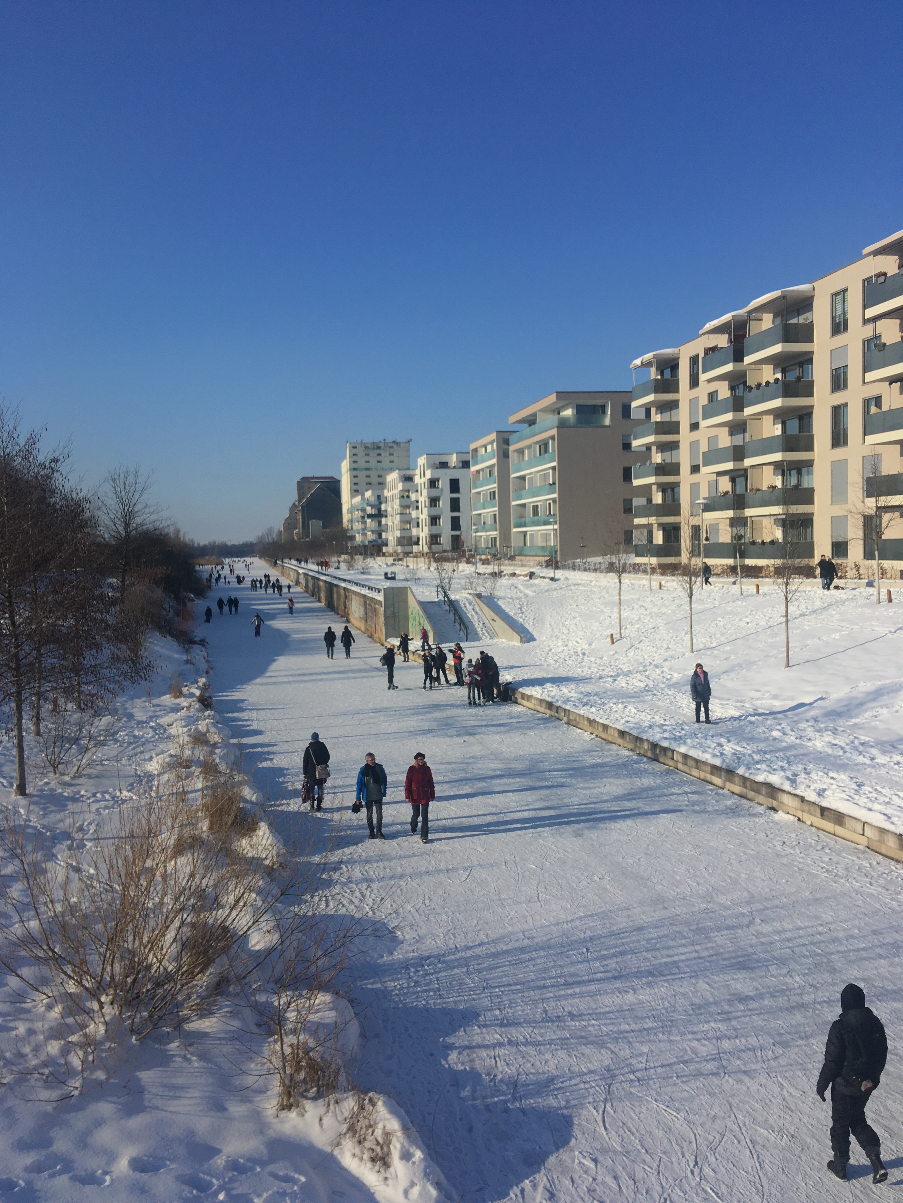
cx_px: 452
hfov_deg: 48.2
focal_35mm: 29
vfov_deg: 61.7
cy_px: 602
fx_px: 1009
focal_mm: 4.15
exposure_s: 1/3077
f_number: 2.2
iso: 25
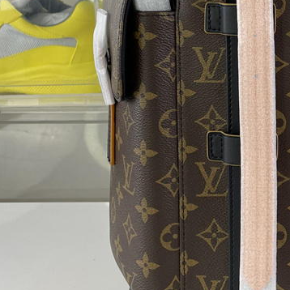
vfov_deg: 22.0
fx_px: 730
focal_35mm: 77
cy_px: 36
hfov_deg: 21.5
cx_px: 302
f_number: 1.6
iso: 32
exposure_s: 1/112
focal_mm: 4.2
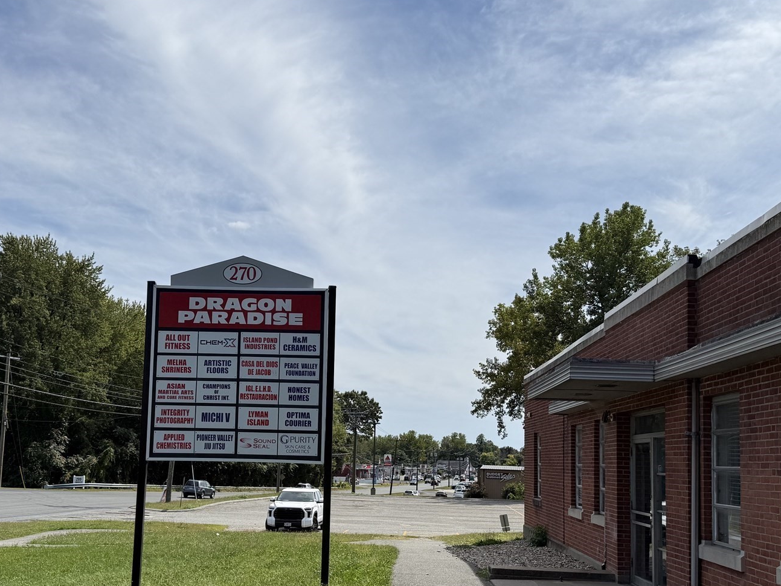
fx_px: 857
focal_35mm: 38
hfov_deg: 49.0
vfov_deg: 37.5
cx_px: 370
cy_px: 369
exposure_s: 1/8130
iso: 80
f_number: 1.78
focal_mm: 6.76
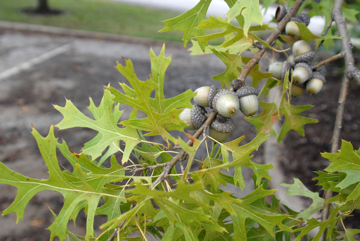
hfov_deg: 46.4
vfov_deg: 32.0
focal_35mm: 42
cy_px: 120
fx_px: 420
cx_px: 180
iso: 400
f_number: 5.6
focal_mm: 28
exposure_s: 1/125
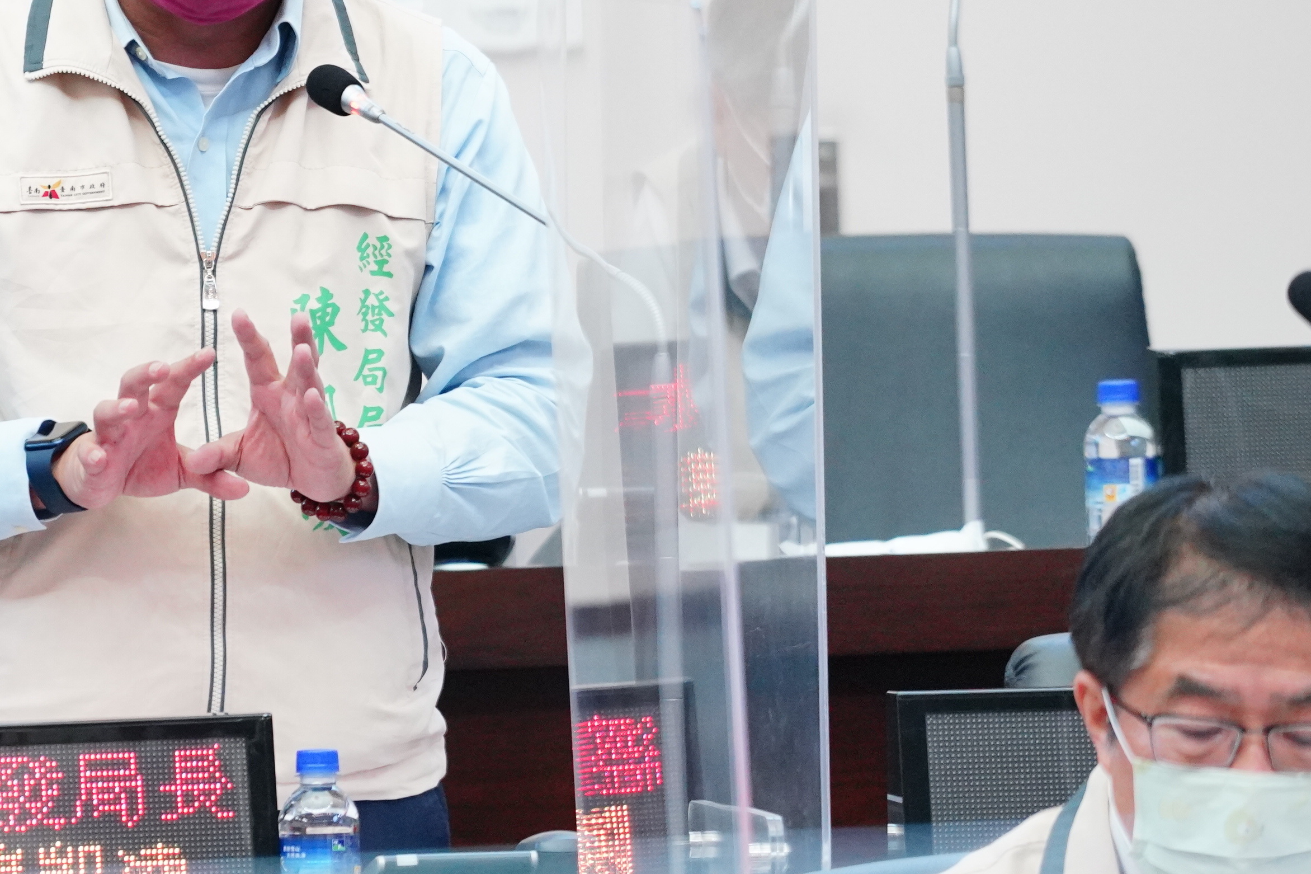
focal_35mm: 510
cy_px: 239
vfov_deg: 2.7
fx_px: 18569
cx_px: 215
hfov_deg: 4.0
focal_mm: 200
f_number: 4
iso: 3200
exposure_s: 1/100
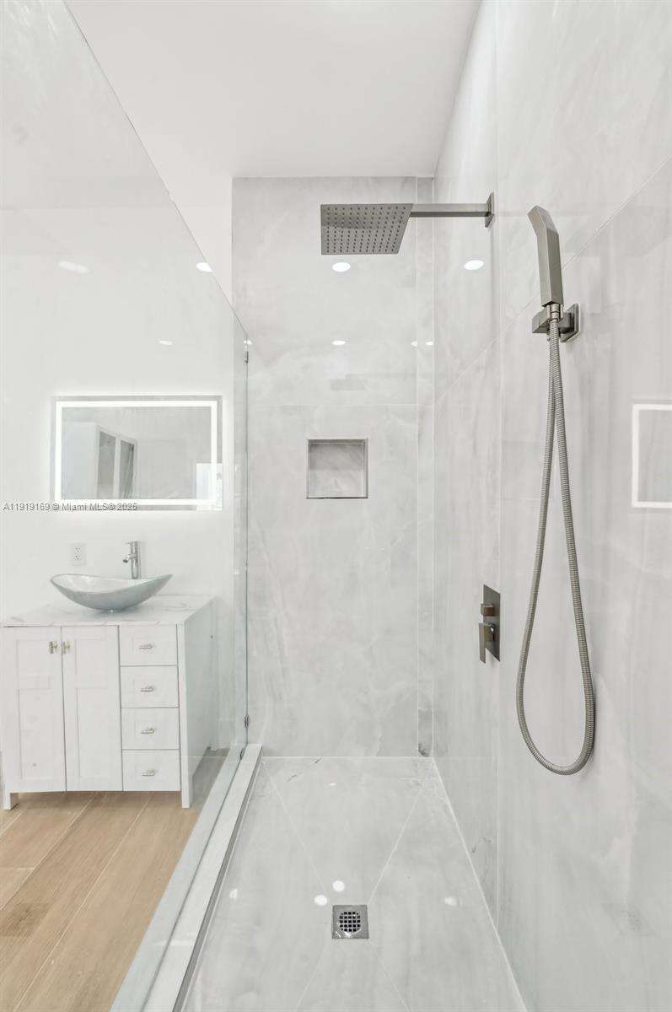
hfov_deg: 73.6
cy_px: 506
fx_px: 449
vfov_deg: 96.8
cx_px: 336
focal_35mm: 16
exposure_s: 1/15
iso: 140
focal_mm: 16
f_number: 8
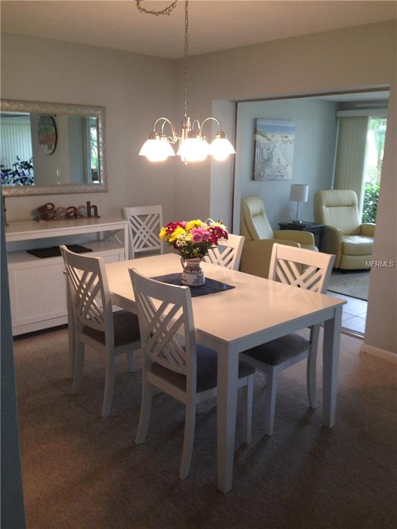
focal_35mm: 33
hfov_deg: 42.9
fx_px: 505
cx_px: 198
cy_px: 264
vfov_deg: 55.4
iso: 64
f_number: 2.4
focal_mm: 4.12
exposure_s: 1/30
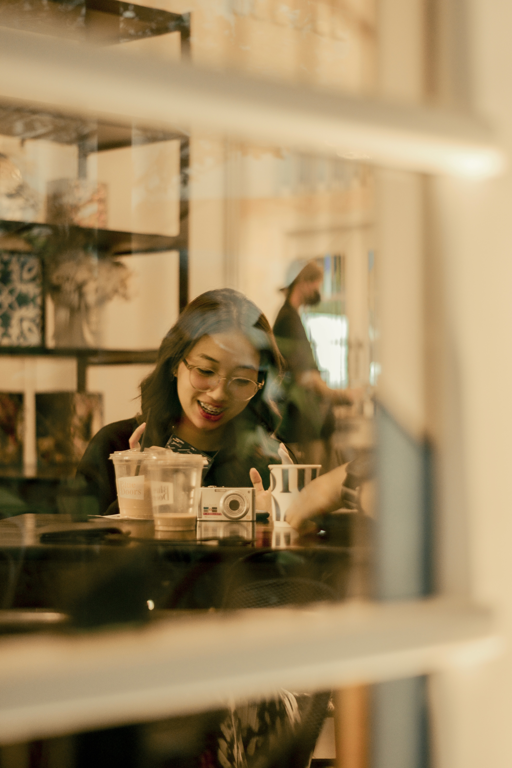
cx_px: 256
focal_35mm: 75
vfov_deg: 27.0
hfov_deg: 18.2
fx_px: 1600
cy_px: 384
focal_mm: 50
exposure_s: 1/100
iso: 500
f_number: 1.8
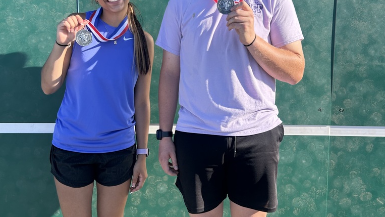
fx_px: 388
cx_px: 192
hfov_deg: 52.8
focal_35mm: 38
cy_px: 91
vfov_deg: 31.1
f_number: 1.5
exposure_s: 1/1344
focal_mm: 5.7
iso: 50
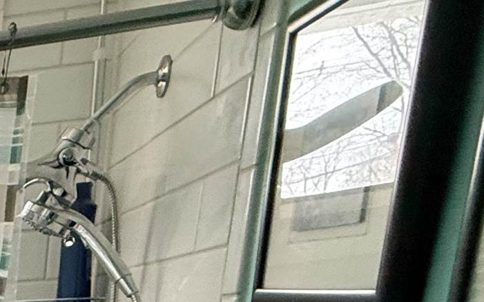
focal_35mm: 65
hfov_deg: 20.7
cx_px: -409
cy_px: 565
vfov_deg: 16.3
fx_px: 857
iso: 400
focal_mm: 2.22
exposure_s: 1/76
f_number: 2.2
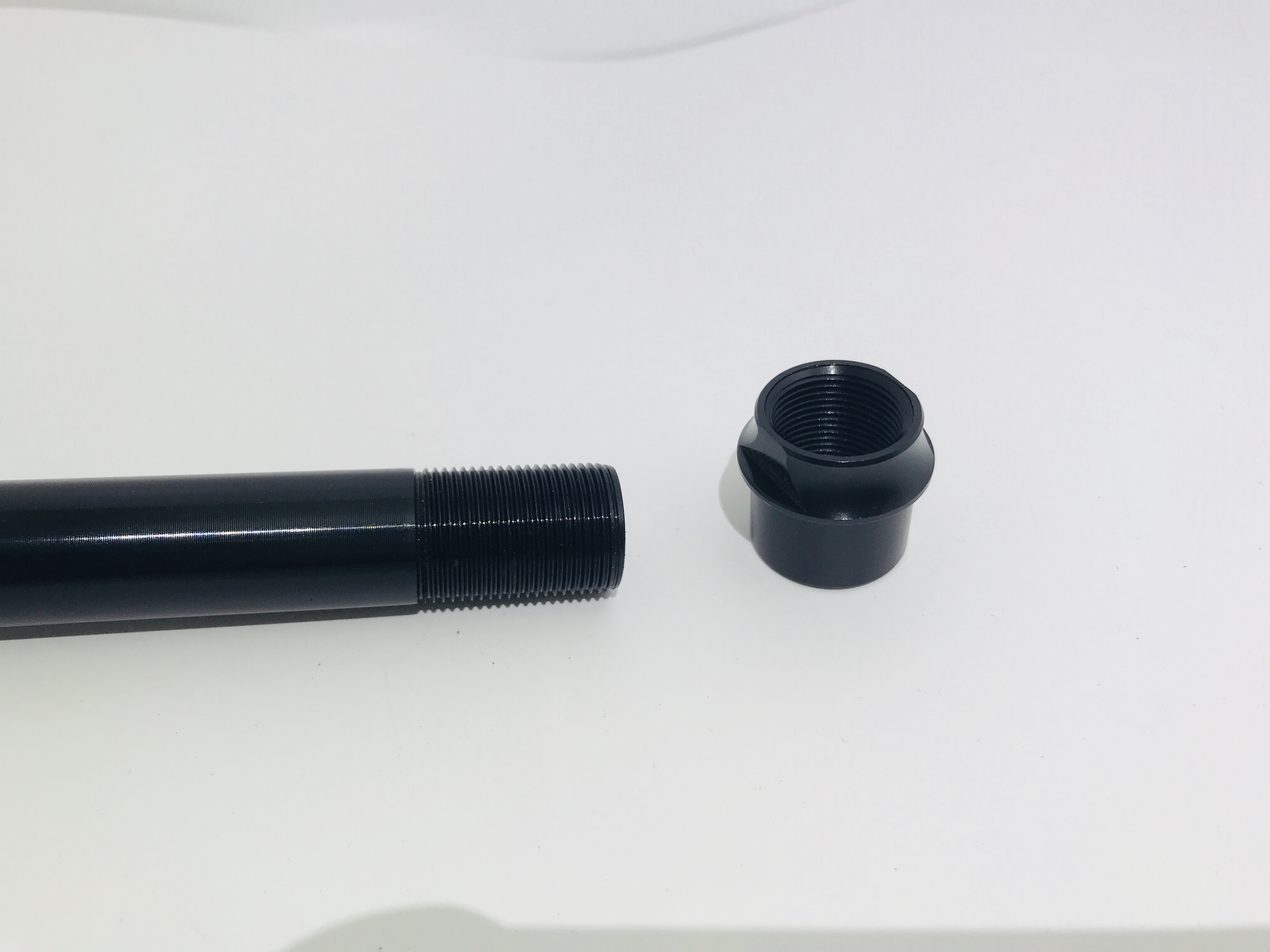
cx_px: 635
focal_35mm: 28
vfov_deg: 49.7
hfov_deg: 63.4
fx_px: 1027
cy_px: 476
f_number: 1.8
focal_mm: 3.99
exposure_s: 1/119
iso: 20
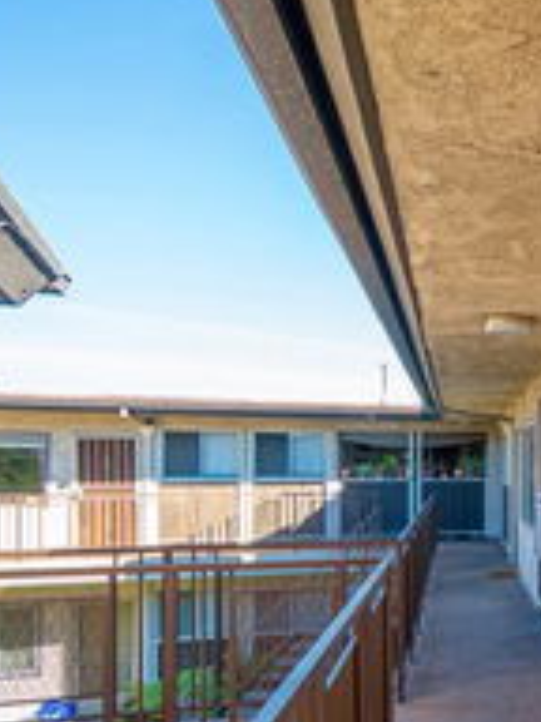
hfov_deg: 25.7
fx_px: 750
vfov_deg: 50.8
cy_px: 455
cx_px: 864
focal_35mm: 36
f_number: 7.1
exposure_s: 1/160
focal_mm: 10
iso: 320
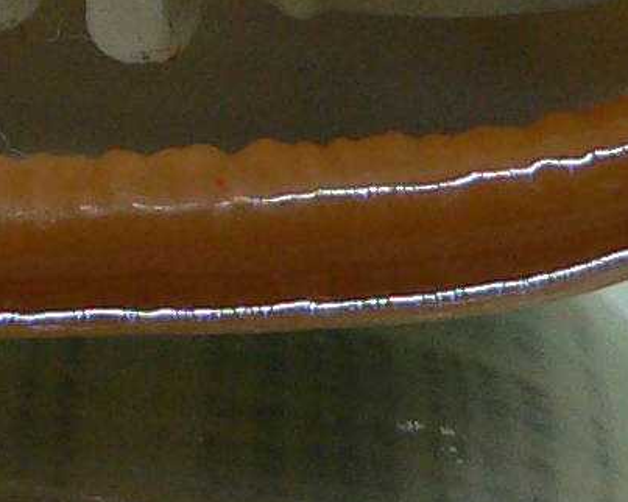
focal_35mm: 171
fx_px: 3177
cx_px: 45
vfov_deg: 9.0
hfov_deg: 11.2
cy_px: -48
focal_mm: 4.6
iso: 150
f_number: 2.8
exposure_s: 1/60
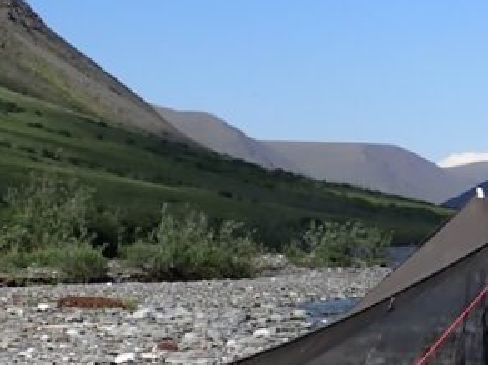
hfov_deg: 13.6
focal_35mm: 133
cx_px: 821
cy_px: 190
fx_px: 1873
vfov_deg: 11.1
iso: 100
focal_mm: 6.83
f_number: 3.5
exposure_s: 1/800
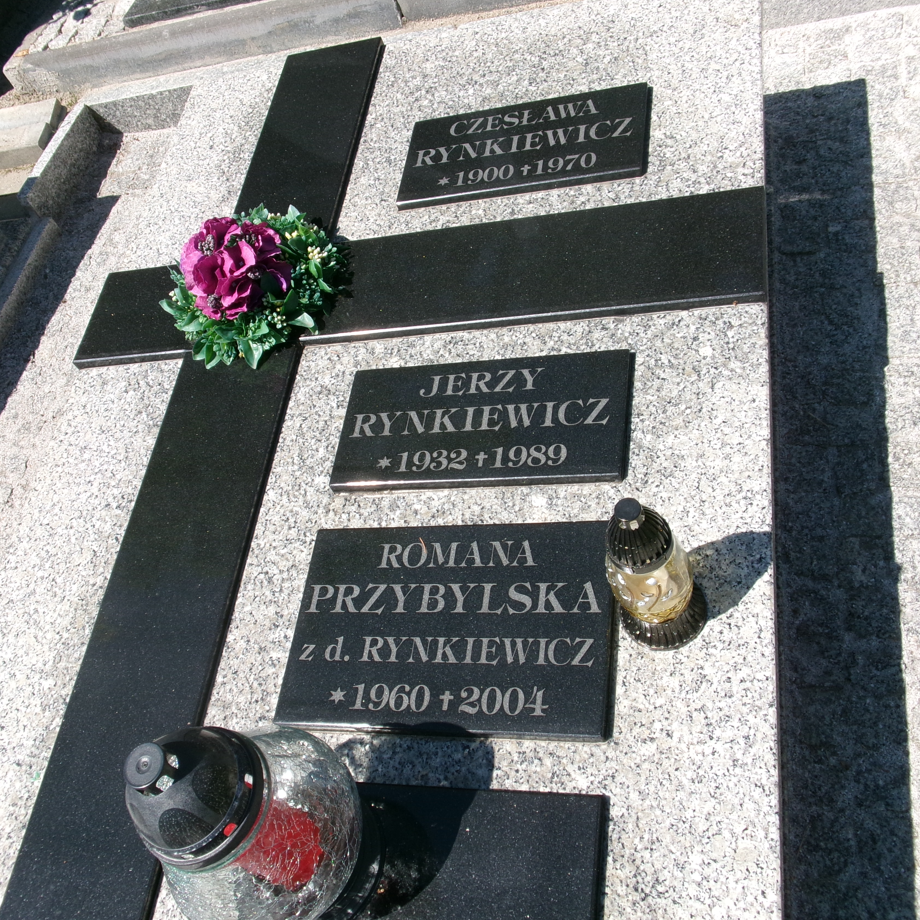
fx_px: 1022
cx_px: 434
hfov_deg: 48.4
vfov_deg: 48.5
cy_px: 461
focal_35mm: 34
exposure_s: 1/120
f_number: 10.8
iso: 100
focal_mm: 5.1
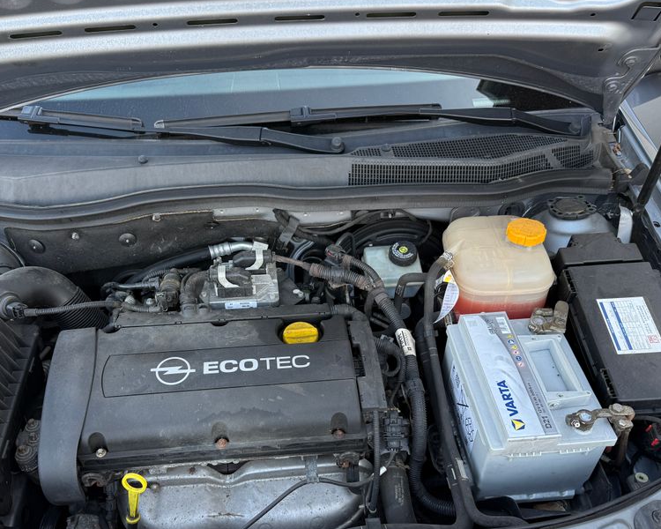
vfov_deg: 45.5
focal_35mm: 32
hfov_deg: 55.6
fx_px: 626
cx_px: 296
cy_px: 326
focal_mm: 6.76
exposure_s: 1/216
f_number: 1.78
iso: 80
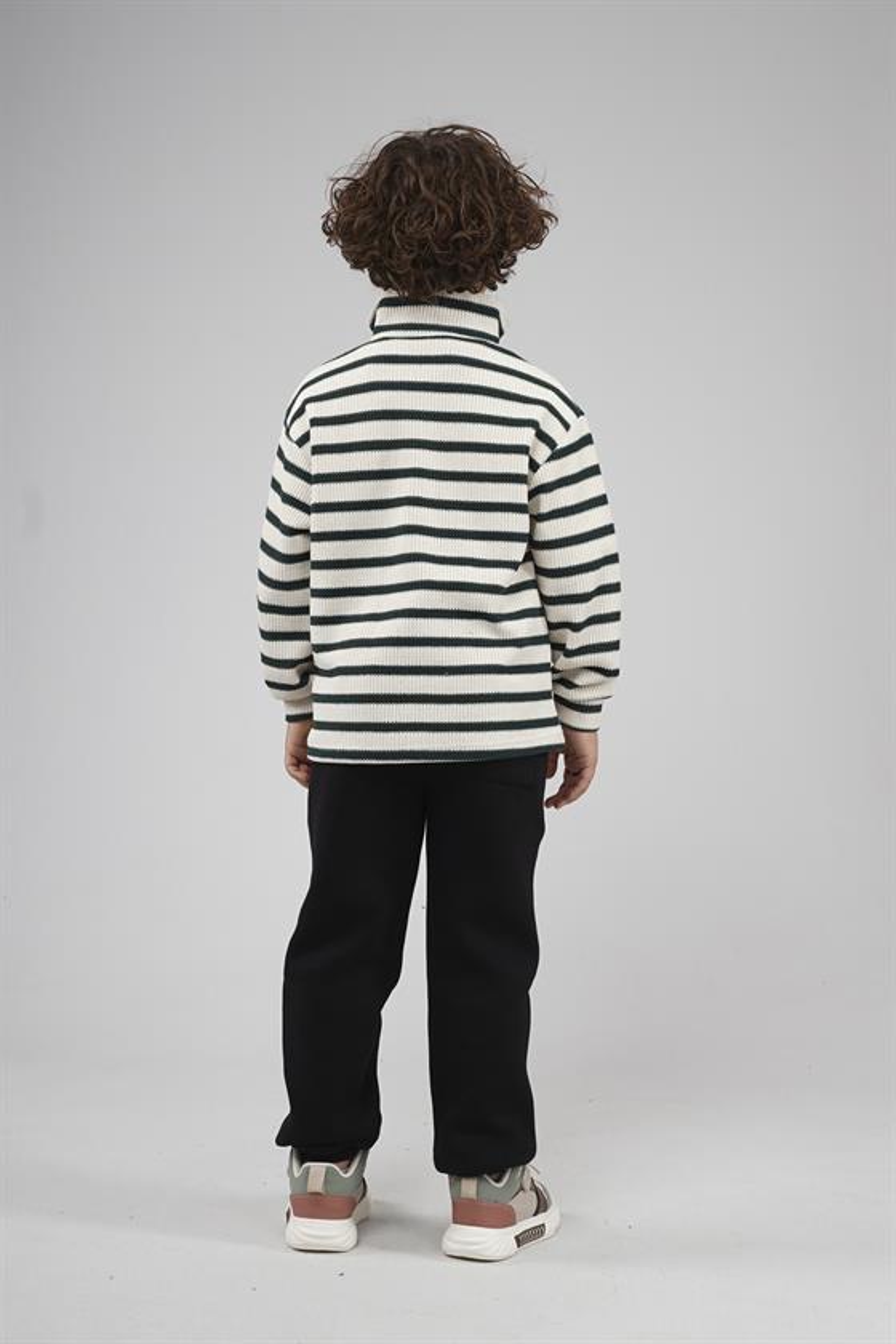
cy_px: 672
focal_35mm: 57
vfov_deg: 35.1
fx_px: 2128
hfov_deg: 23.8
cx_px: 448
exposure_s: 1/160
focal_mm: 38
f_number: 5
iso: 64
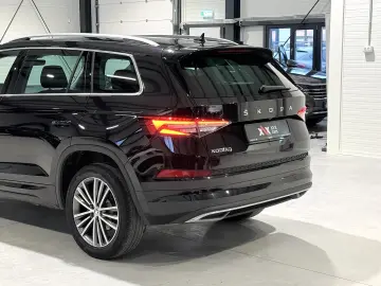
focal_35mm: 48
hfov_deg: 39.7
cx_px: 190
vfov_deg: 30.3
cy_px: 143
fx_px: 528
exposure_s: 1/50
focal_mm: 6.76
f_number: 1.78
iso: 125
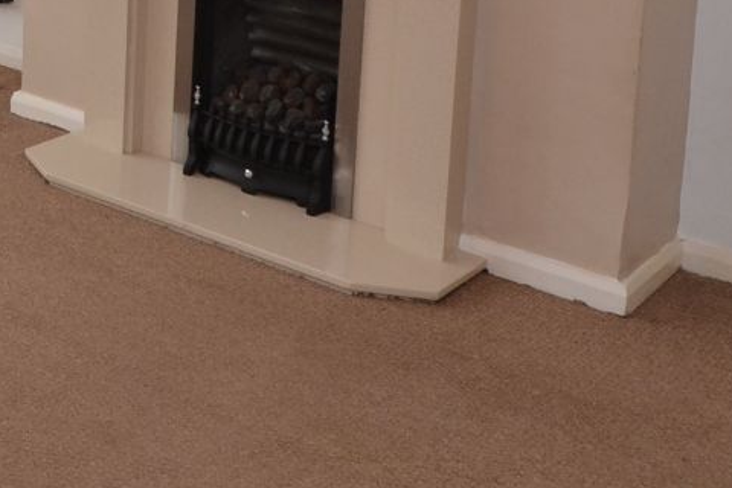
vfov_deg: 19.2
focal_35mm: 64
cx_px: -149
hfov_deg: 27.6
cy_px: -190
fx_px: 1301
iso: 400
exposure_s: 1/80
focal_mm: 10
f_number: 4.5
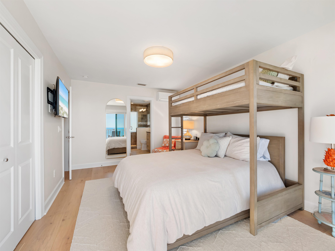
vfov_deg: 85.7
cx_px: 168
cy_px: 126
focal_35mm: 14
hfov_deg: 102.1
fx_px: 135
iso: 200
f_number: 7.1
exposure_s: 1/25
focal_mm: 7
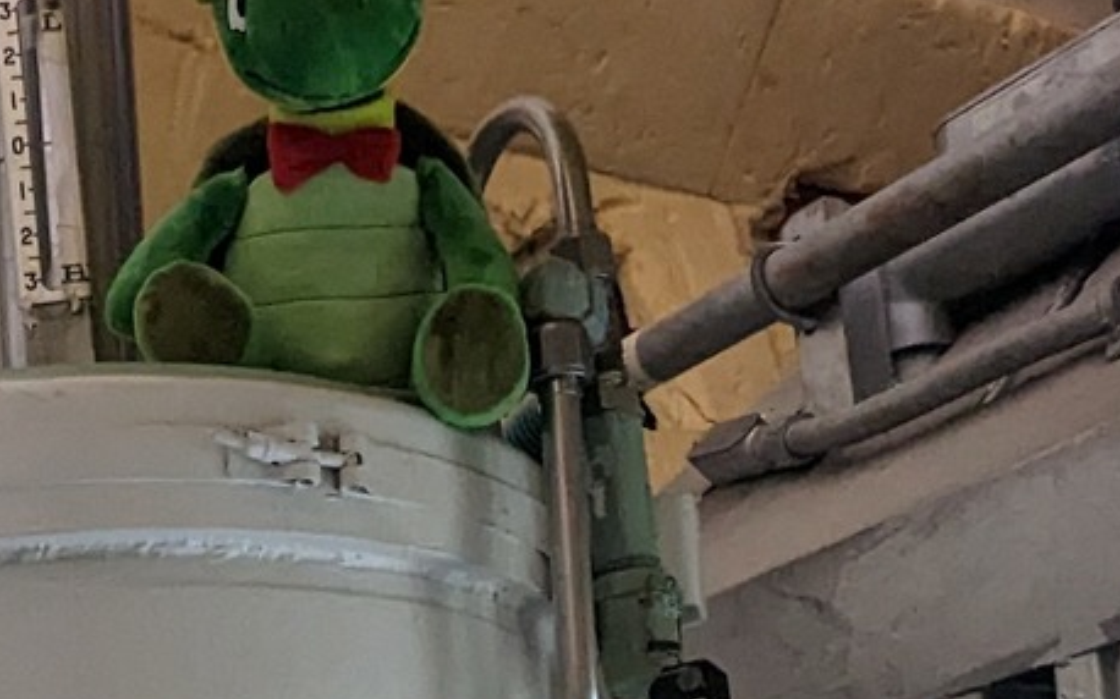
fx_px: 2258
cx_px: 208
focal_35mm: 74
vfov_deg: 15.9
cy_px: 1105
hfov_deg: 27.3
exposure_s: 1/24
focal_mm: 2.35
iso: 392
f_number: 2.2
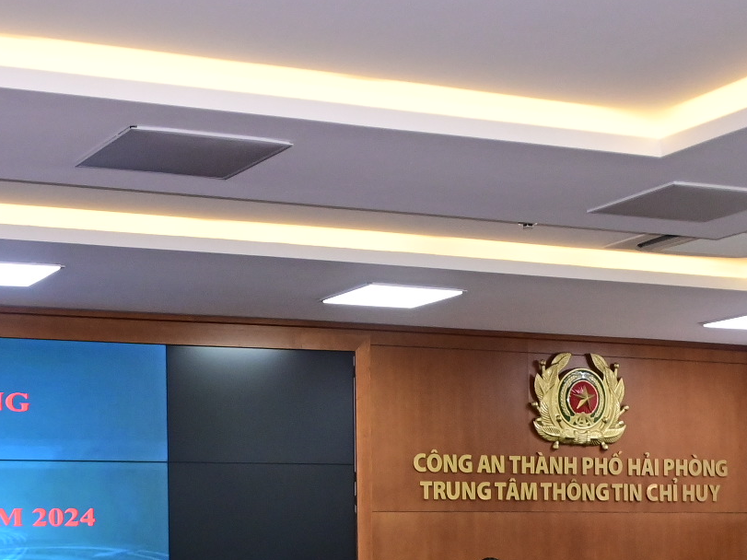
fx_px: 1812
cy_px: 601
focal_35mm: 84
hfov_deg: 23.3
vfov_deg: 17.1
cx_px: 319
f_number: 4.5
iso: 2000
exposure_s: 1/200
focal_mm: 24
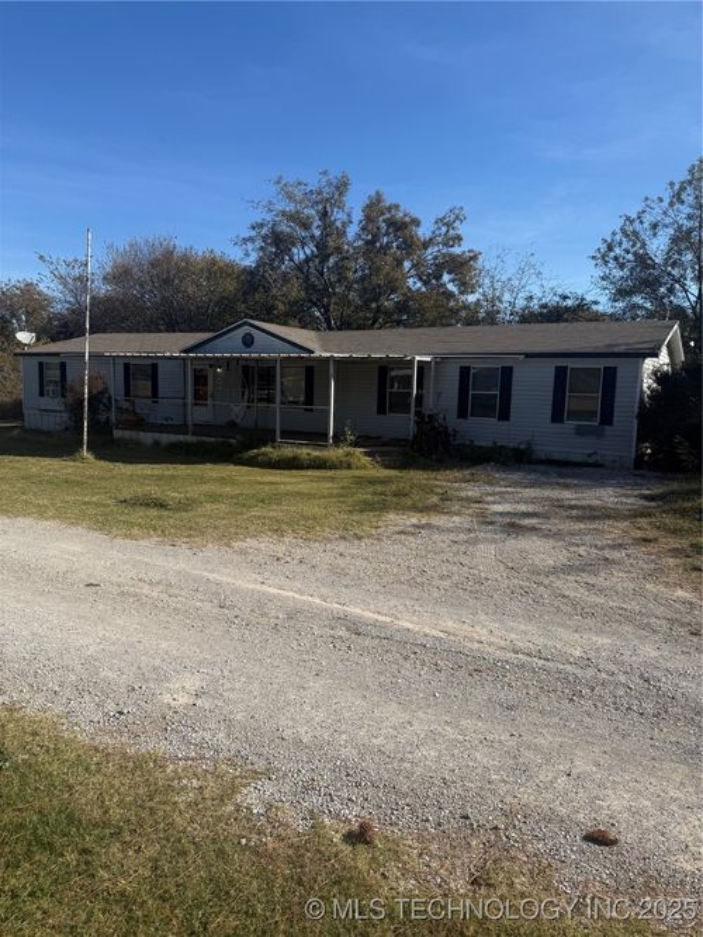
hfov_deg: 56.8
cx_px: 352
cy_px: 468
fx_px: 650
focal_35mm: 24
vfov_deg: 71.6
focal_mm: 6.76
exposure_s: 1/4673
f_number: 1.78
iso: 80
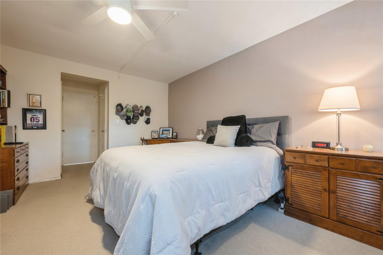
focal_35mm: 14
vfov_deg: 81.2
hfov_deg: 104.3
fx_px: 149
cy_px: 128
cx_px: 192
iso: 400
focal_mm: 14
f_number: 11
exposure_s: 1/3
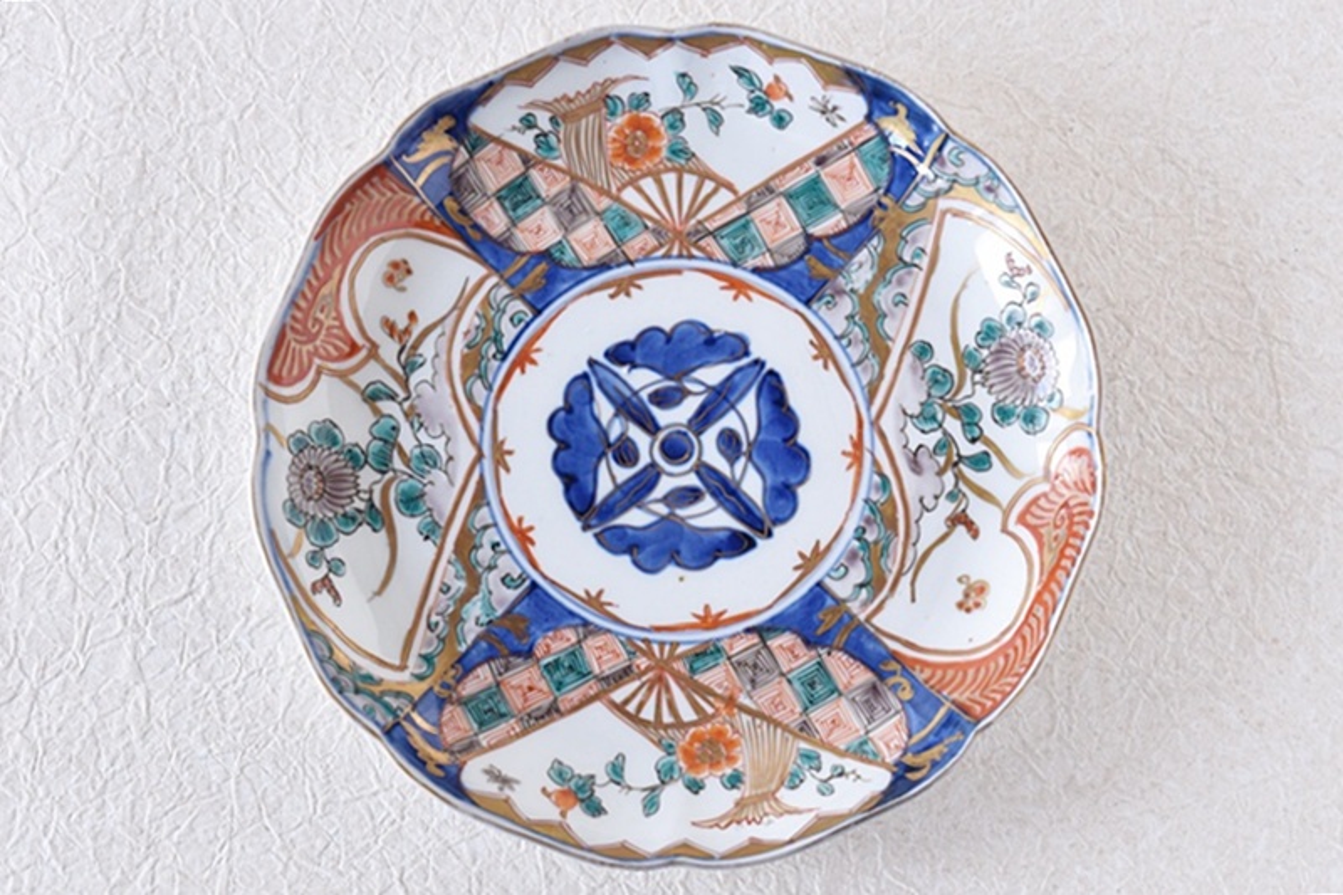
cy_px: 448
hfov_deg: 24.6
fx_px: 3077
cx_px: 672
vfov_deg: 16.5
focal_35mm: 82
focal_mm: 55
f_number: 5.6
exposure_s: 1/4
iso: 200
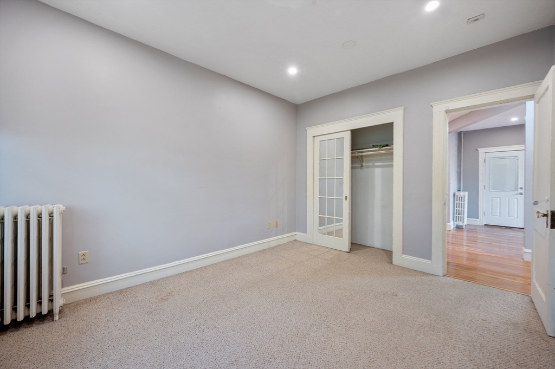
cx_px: 278
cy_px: 184
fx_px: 216
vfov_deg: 81.1
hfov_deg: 104.3
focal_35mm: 14
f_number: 8
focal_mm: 14
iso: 320
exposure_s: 1/5
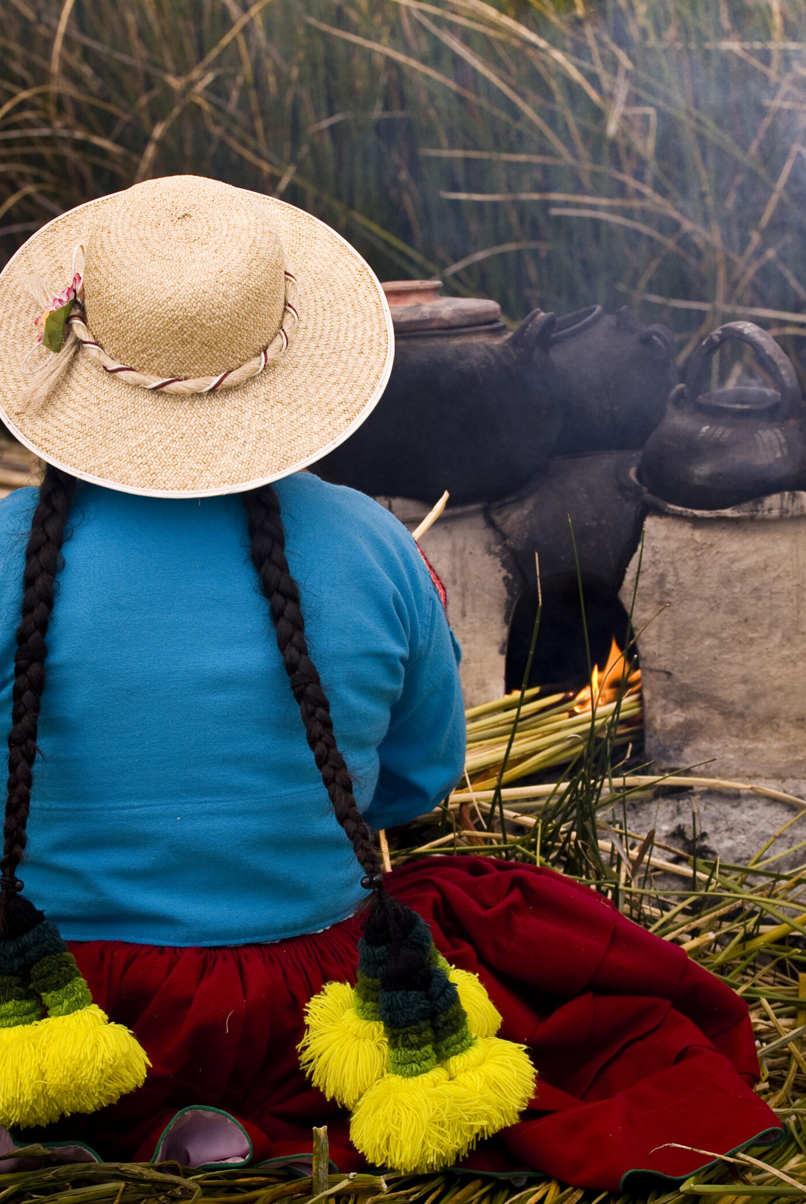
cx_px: 337
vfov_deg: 14.3
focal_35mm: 143
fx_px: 4789
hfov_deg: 9.6
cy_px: 613
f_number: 5.6
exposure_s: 1/160
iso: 200
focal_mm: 78
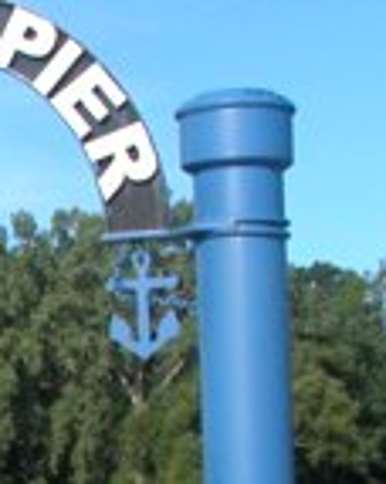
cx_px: -301
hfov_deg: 8.6
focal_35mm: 172
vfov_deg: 11.1
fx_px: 2461
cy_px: 535
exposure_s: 1/382
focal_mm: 8.9
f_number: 6.3
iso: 100
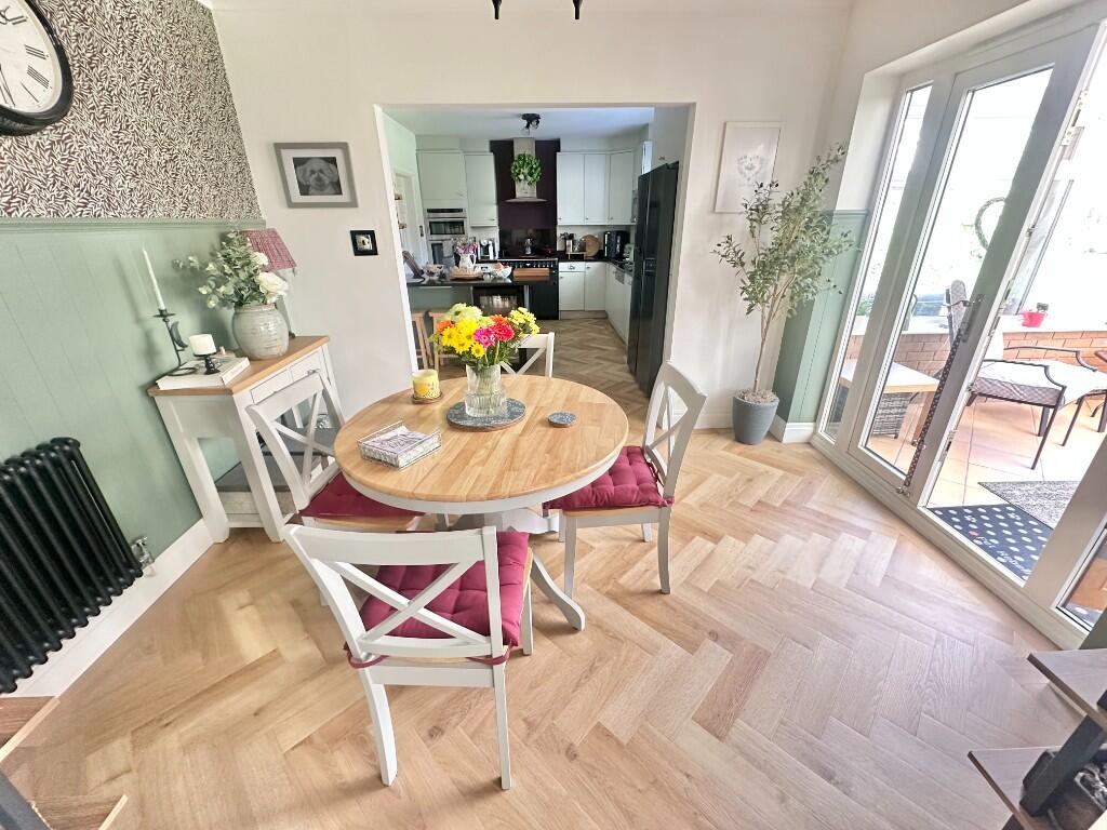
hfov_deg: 102.1
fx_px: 448
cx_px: 554
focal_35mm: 14
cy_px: 415
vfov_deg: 85.7
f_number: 2.2
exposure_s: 1/50
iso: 320
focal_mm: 2.22
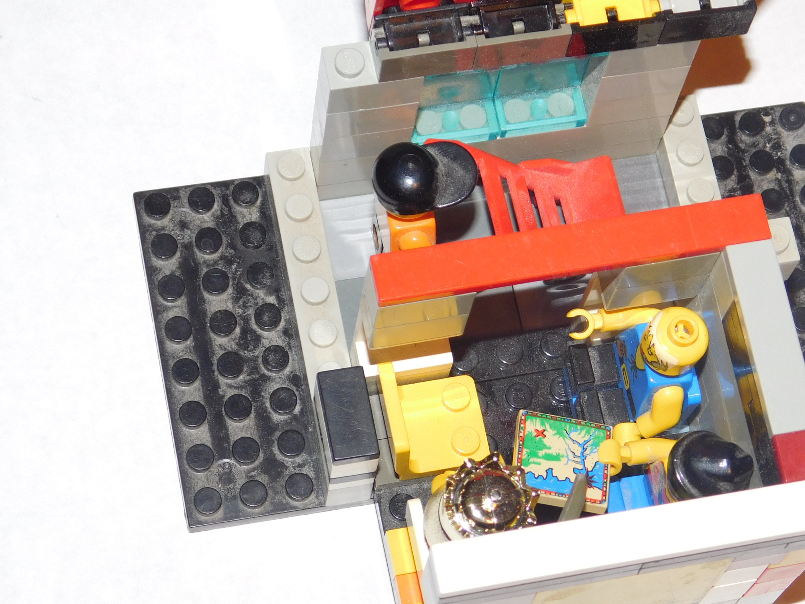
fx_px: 2419
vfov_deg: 14.2
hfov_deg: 18.8
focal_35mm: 104
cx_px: 529
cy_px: 352
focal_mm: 12.6
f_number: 4.3
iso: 200
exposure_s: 1/30
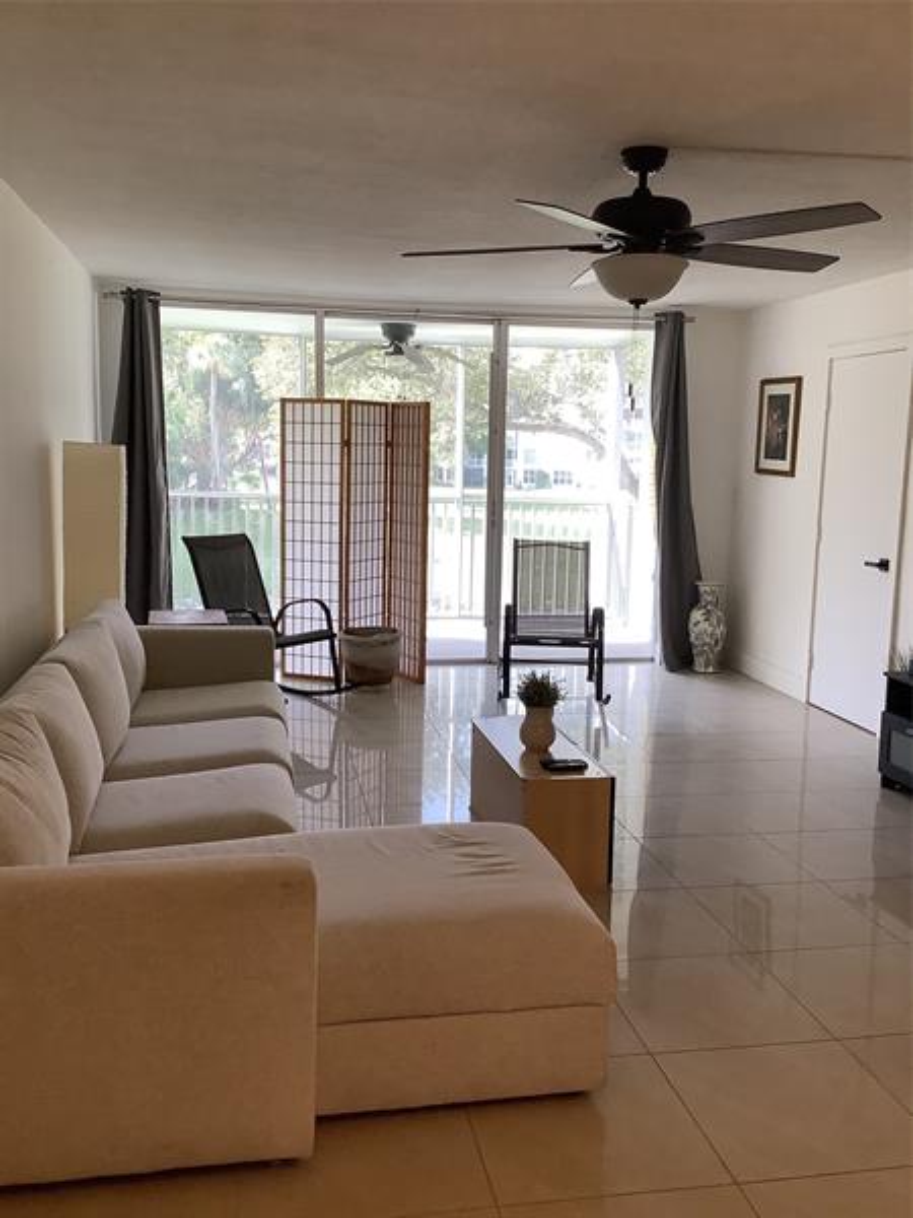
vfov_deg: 58.4
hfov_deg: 45.4
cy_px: 609
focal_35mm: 31
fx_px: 1090
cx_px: 456
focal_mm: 3.3
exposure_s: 1/120
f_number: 2.4
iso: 80
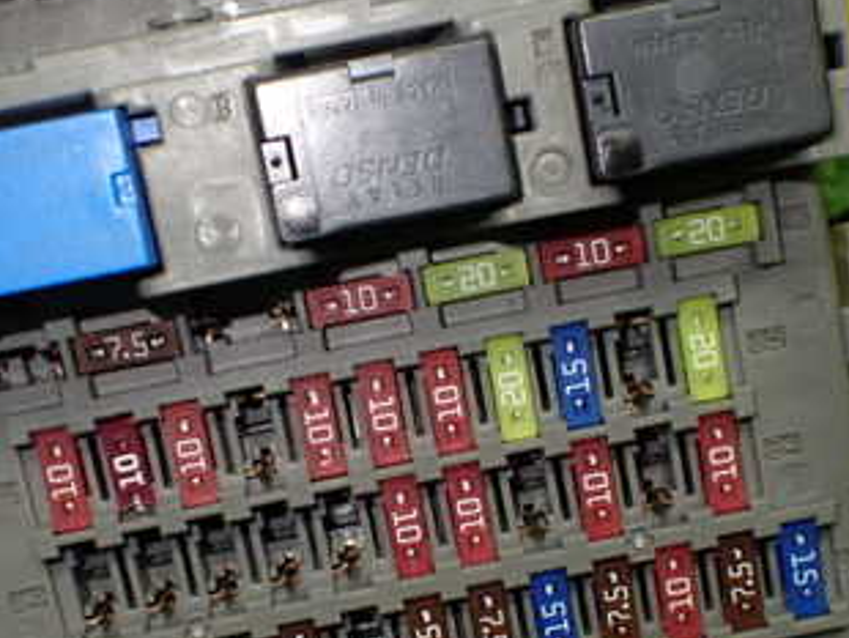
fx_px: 1424
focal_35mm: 58
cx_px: 424
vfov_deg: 25.1
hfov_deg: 33.2
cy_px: 441
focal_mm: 5.4
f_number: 2.3
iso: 320
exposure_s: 1/125
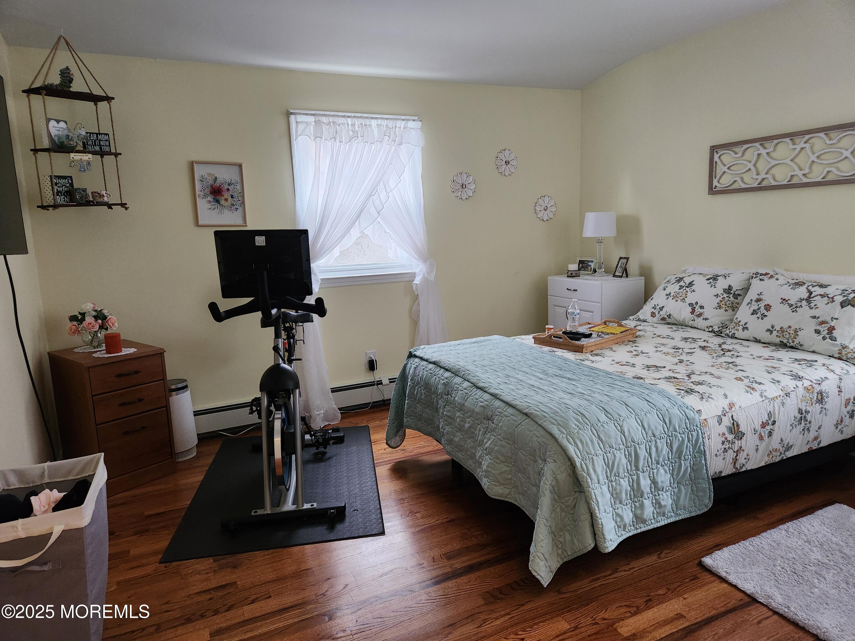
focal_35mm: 23
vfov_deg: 58.9
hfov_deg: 73.9
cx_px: 428
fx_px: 568
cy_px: 320
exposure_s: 1/120
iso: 500
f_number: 1.8
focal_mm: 5.4
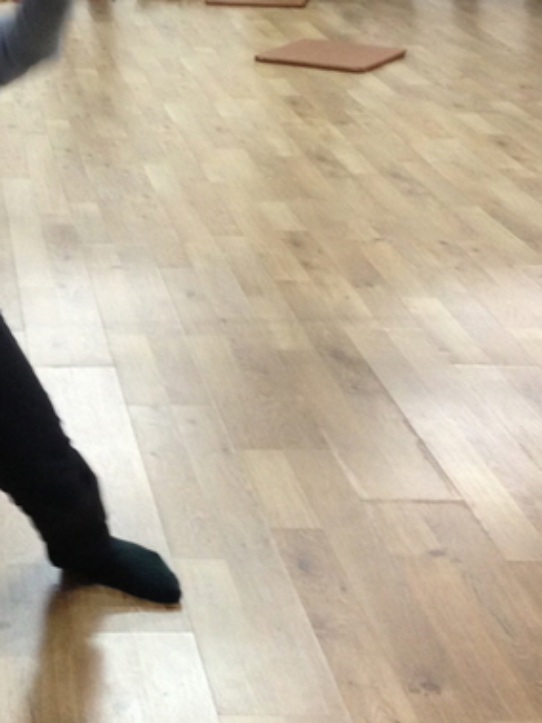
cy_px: 86
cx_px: -44
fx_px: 1817
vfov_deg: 22.0
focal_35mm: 87
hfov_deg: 16.5
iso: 125
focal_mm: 4.13
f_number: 2.4
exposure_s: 1/20
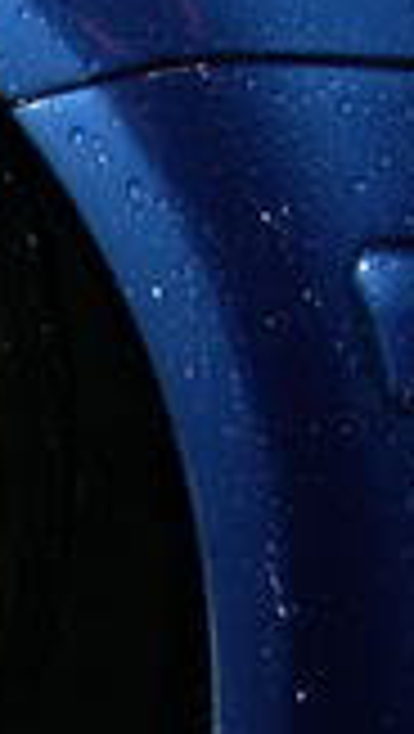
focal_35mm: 203
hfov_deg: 5.6
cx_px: -860
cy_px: 684
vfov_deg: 10.5
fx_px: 3951
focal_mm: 8
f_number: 2.8
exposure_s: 1/60
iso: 100
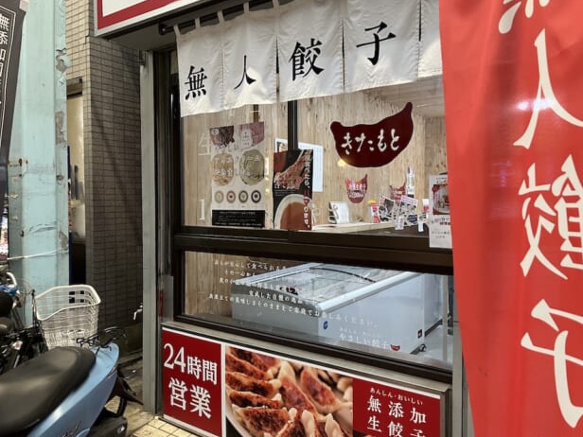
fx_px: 455
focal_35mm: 27
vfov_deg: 51.4
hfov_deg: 65.3
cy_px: 216
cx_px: 295
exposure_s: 1/50
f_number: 1.6
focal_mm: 5.1
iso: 200
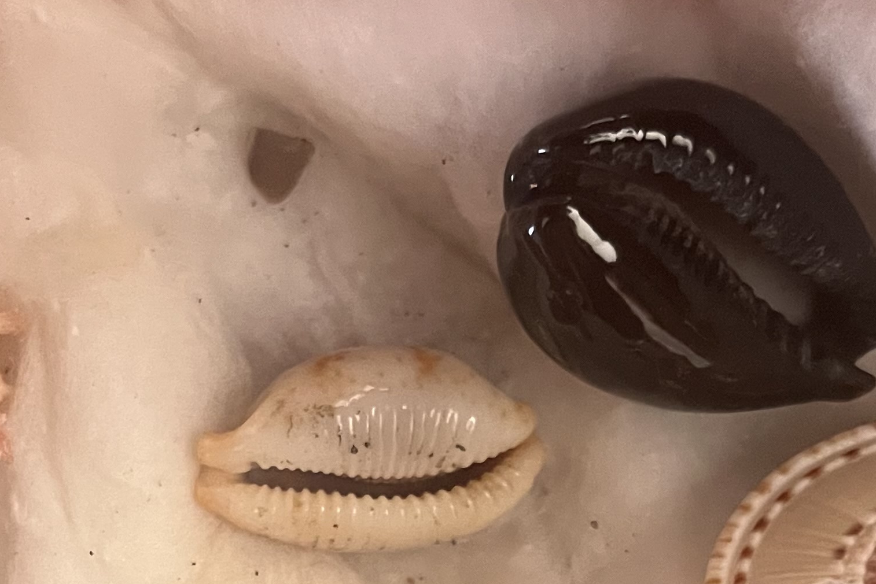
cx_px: 376
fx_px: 1752
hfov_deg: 28.0
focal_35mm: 72
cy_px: 623
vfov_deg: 18.3
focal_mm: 5.1
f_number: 1.6
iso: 500
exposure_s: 1/50
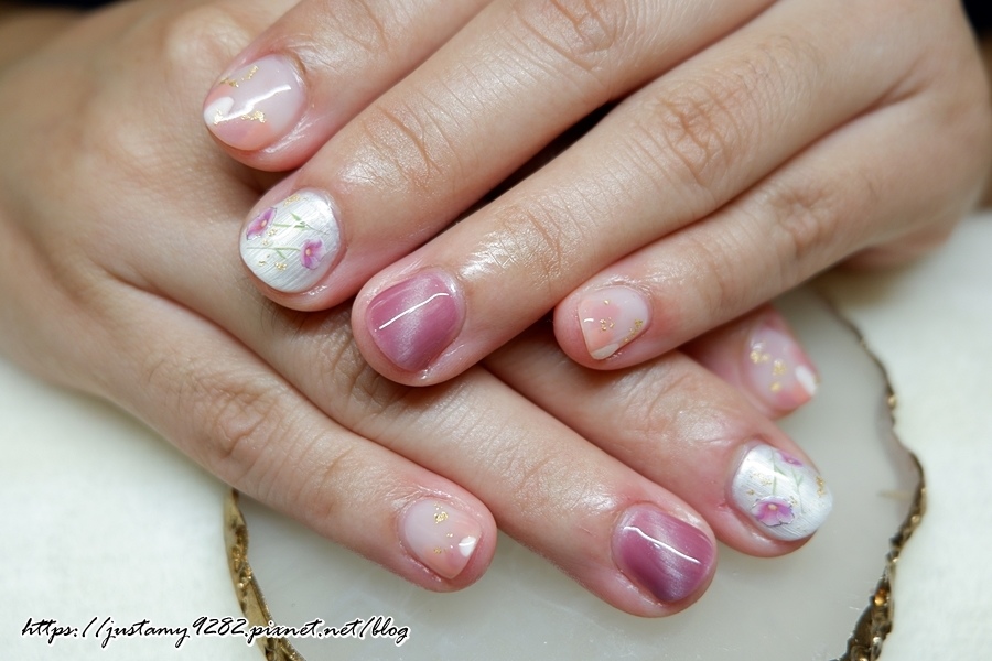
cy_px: 330
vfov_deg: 43.6
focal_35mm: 30
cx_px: 496
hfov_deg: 61.9
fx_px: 827
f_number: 3.8
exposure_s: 1/100
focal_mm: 20.1
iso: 200
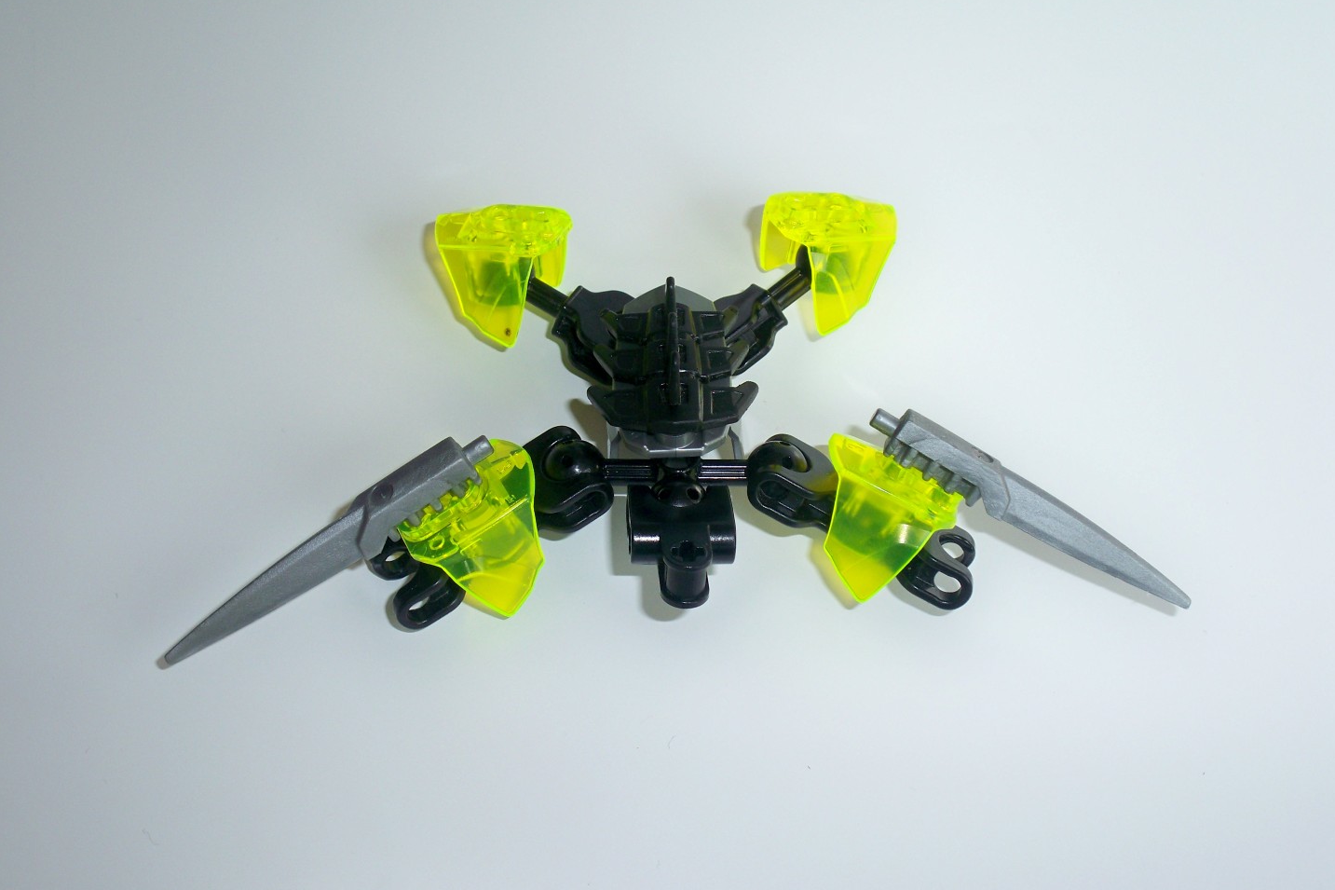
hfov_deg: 42.7
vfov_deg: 29.2
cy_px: 417
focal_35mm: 46
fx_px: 1706
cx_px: 670
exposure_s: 1/250
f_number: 3.5
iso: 80
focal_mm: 7.8
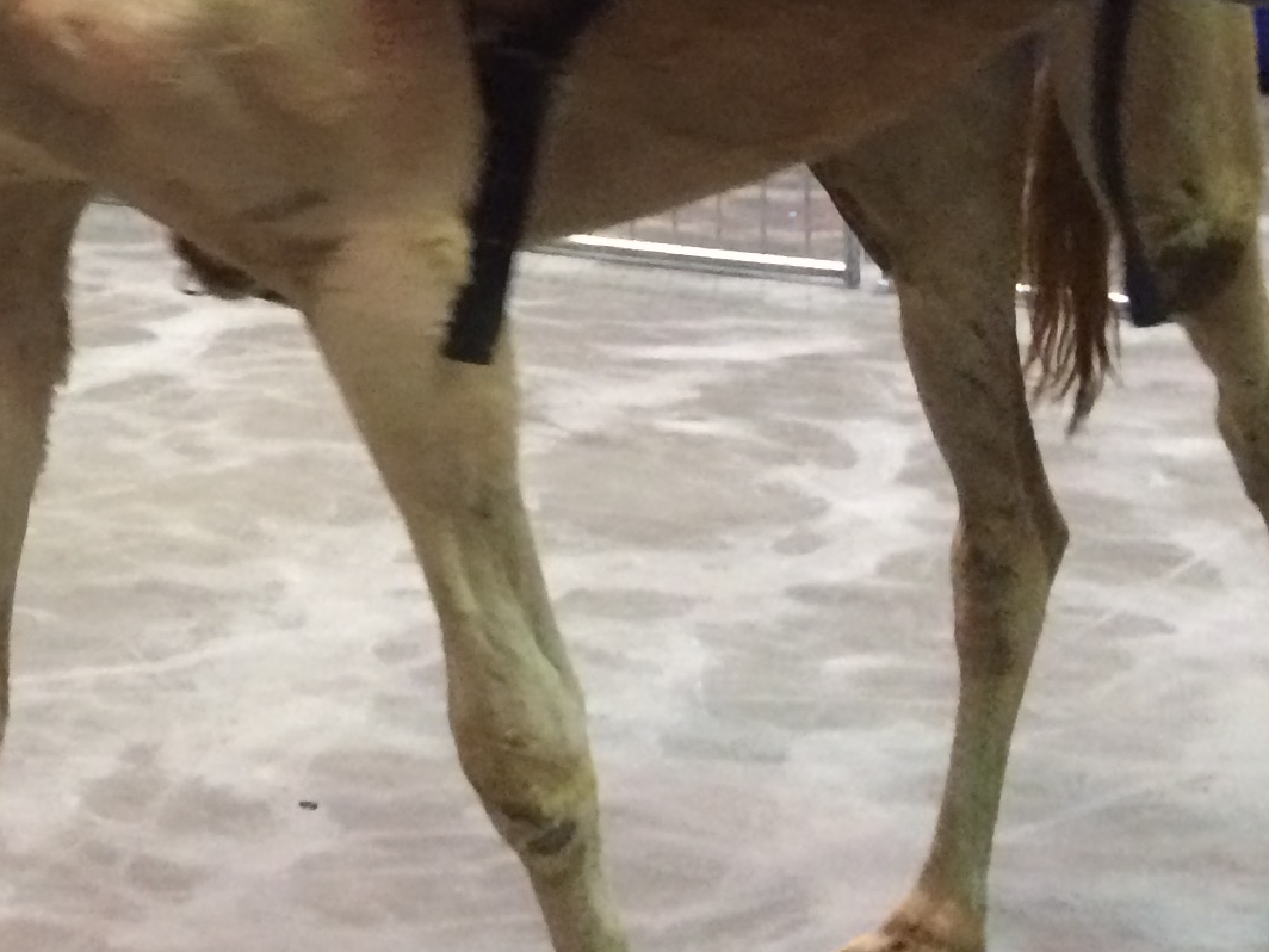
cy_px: -390
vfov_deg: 15.5
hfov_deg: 20.3
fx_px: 3263
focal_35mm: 89
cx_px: -328
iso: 320
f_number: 2.2
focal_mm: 4.15
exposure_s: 1/20
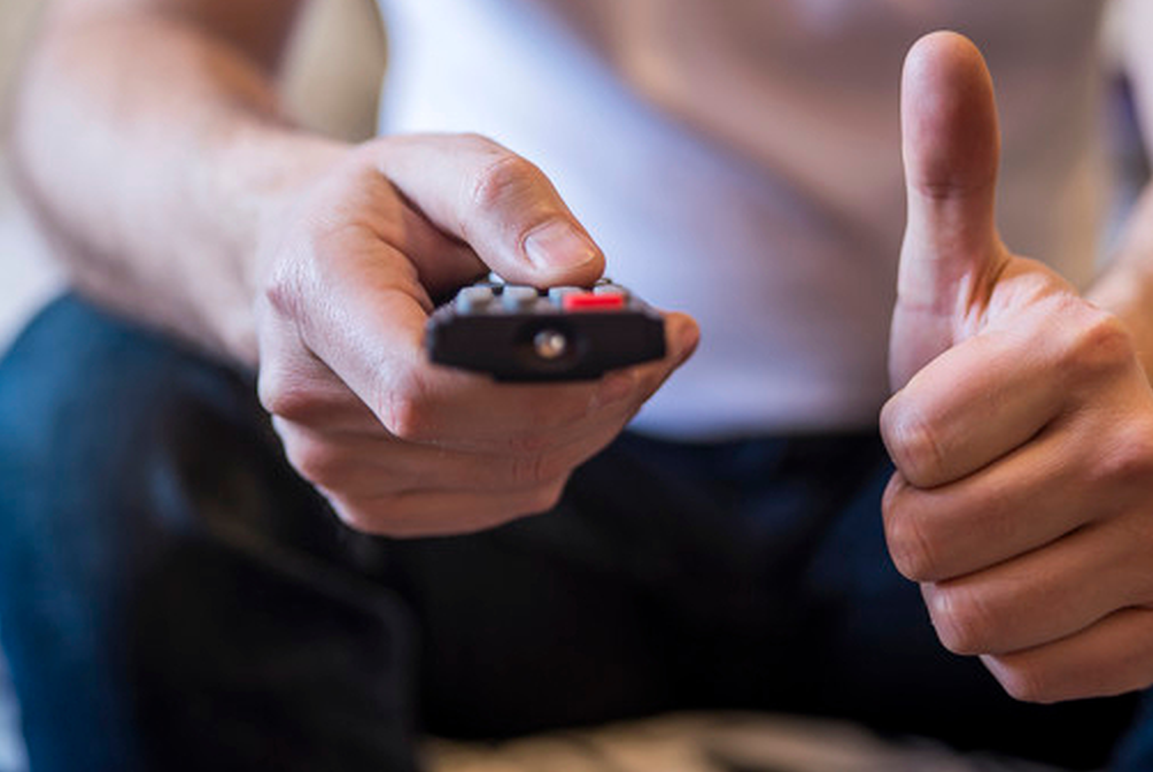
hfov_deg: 23.3
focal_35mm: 87
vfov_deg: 15.7
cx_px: 622
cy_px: 298
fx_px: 2790
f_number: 2.8
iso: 320
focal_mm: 70
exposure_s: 1/80
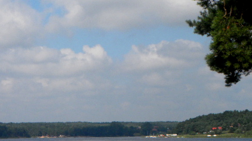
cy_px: 130
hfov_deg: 18.7
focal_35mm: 113
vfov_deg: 10.7
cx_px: 40
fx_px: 755
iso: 80
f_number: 5.6
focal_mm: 10.3
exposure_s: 1/400
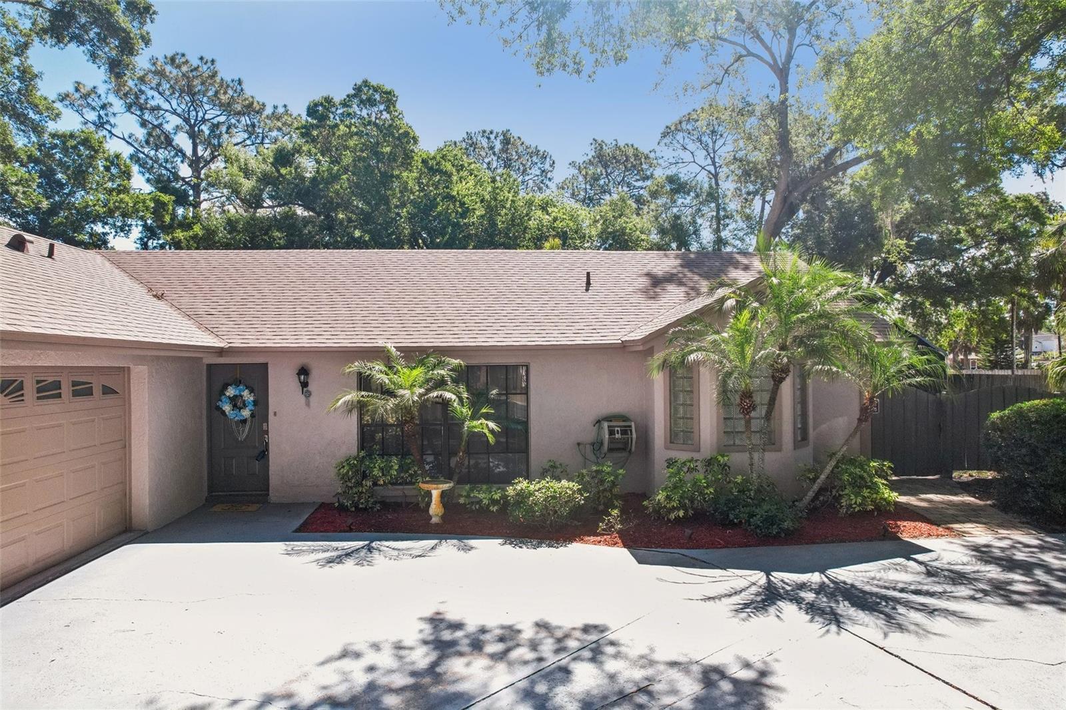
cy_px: 355
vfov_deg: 57.2
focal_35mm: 22
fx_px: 651
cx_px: 533
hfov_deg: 78.6
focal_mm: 8.4
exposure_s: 1/640
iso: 400
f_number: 2.8
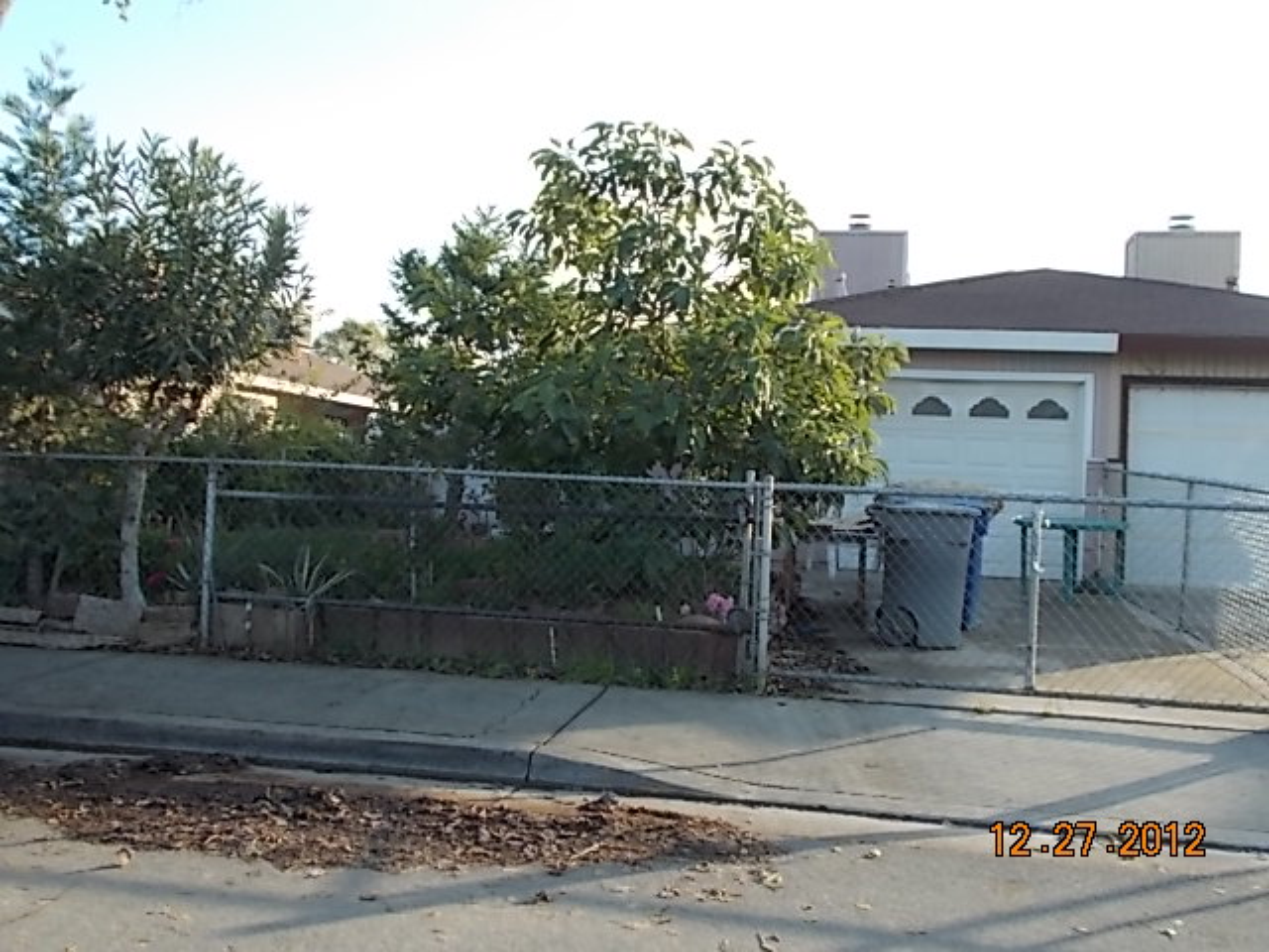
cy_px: 476
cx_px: 634
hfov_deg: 54.0
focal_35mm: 34
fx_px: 1246
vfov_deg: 41.8
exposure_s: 1/125
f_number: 3.6
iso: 80
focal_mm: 6
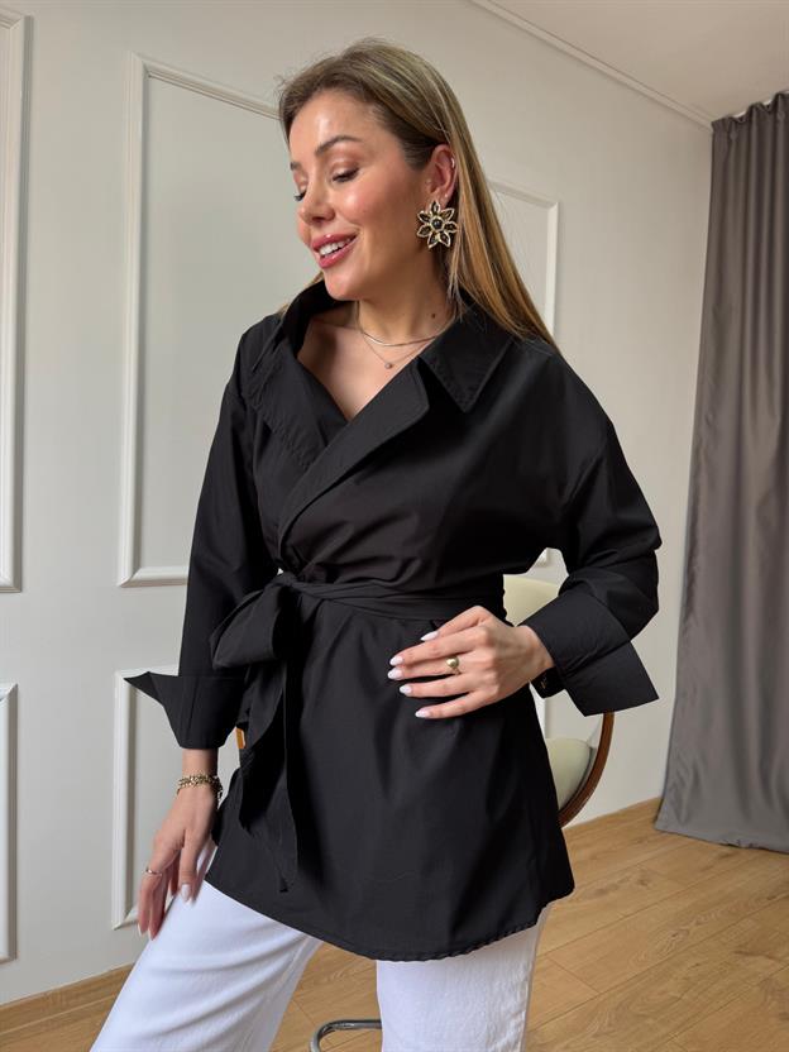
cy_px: 526
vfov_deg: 71.6
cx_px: 394
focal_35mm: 24
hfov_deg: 56.8
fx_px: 729
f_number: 1.78
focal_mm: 6.76
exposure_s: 1/100
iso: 80
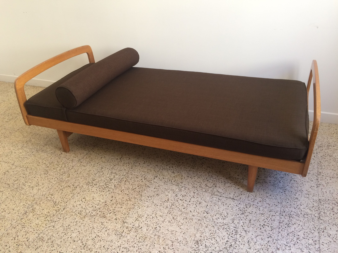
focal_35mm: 29
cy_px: 126
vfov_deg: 48.2
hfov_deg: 61.7
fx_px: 283
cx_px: 169
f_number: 2.2
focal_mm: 4.15
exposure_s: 1/33
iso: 50
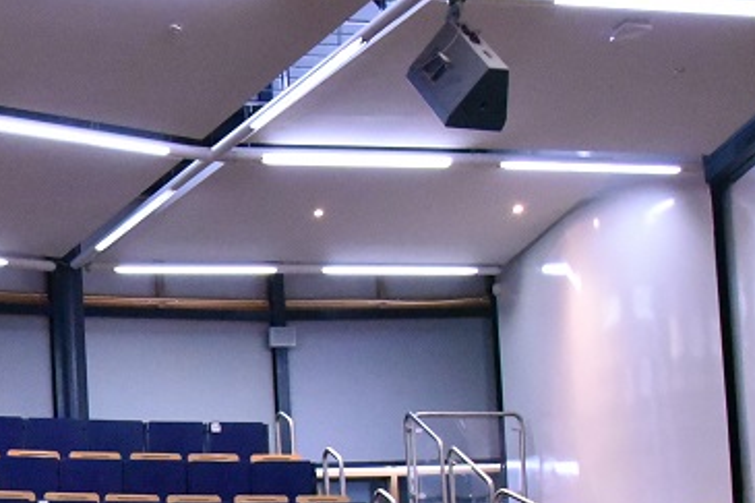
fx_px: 1656
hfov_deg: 23.6
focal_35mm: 79
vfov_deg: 16.0
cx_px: -128
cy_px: 720
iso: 12800
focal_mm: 24
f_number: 4.5
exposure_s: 1/200
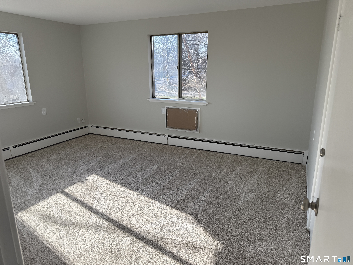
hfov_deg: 71.6
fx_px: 245
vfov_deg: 56.8
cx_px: 176
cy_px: 132
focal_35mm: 24
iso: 80
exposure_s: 1/689
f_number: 1.78
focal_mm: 6.76
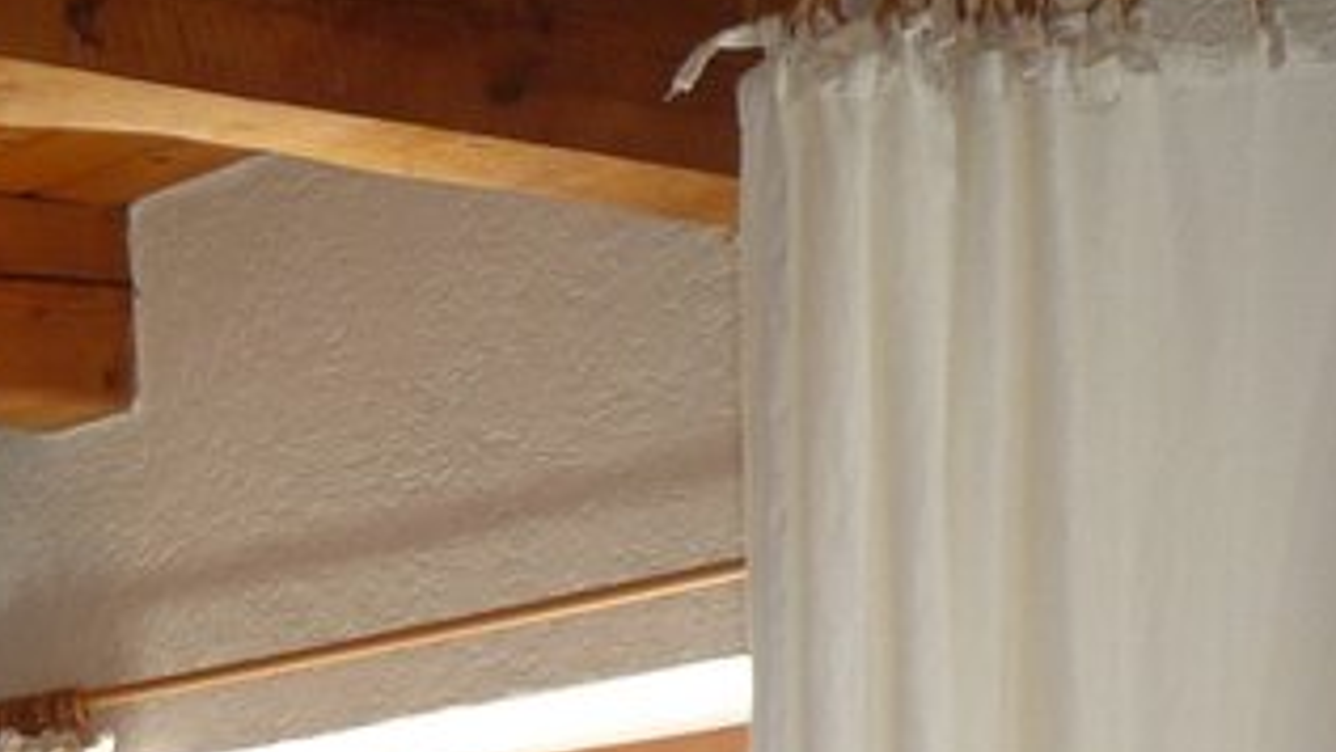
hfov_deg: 15.8
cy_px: 1698
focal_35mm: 124
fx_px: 4394
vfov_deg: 9.0
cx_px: -702
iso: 100
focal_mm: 5.3
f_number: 3.4
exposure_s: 1/30
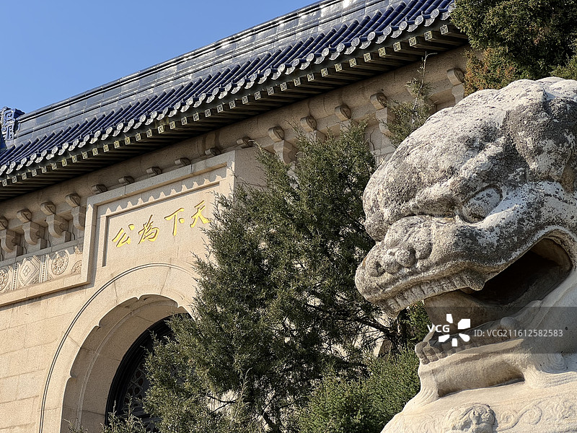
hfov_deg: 25.3
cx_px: 288
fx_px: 1283
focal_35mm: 77
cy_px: 216
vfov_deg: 19.1
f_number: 2.8
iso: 32
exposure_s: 1/592
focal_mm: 9
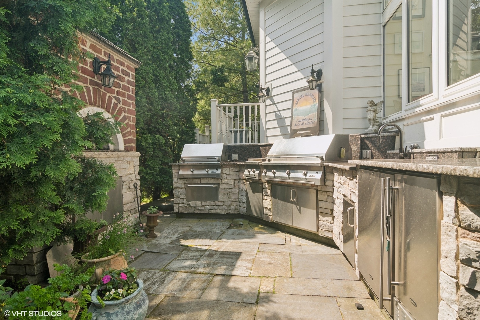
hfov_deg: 90.0
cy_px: 160
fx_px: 240
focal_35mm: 18
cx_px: 240
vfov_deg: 67.4
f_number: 8
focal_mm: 12
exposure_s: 1/100
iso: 200
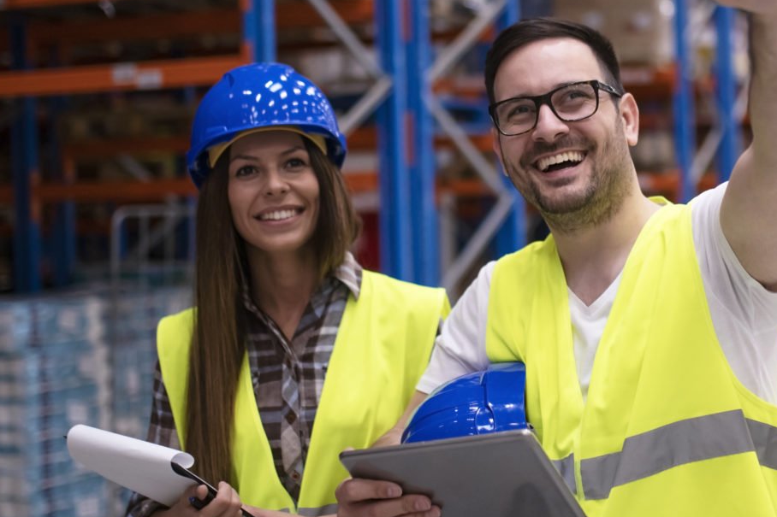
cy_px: 197
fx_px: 1597
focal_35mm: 74
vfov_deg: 18.4
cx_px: 568
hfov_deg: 27.0
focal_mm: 35
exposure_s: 1/250
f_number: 1.4
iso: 500
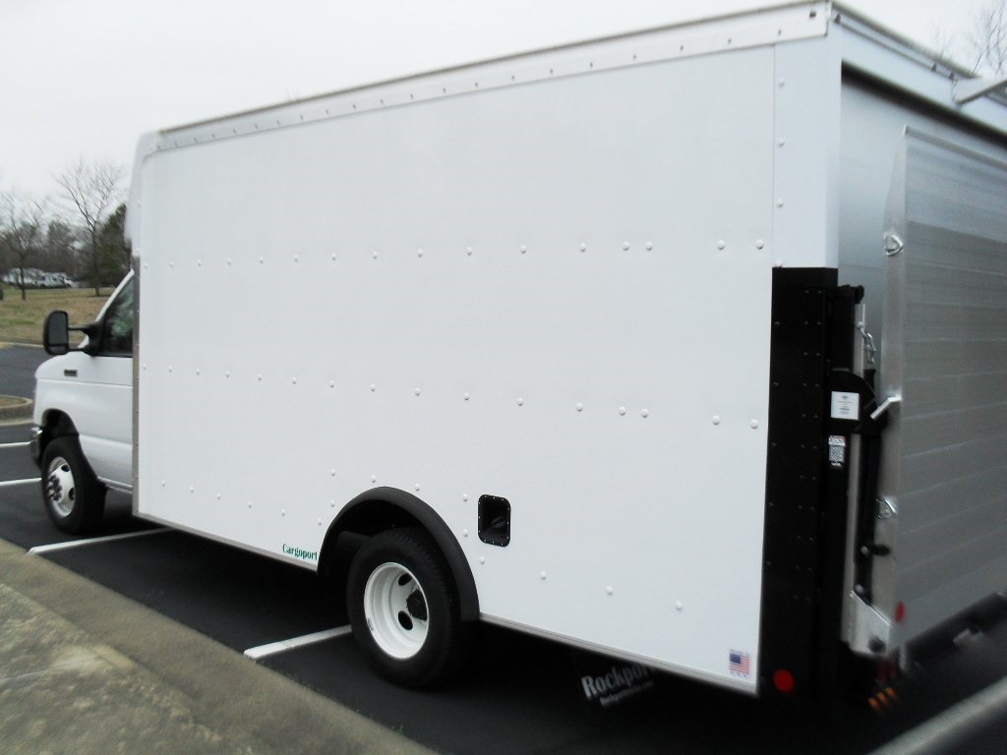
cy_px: 378
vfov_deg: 40.7
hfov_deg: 52.6
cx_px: 504
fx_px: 1018
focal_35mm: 35
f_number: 3.2
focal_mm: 6.3
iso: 100
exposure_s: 1/500
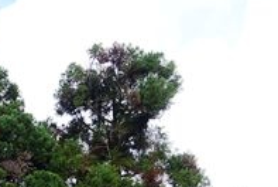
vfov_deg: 15.6
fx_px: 611
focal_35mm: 79
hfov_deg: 21.8
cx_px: -127
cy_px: 300
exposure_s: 1/500
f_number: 4
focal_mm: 8.8
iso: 125
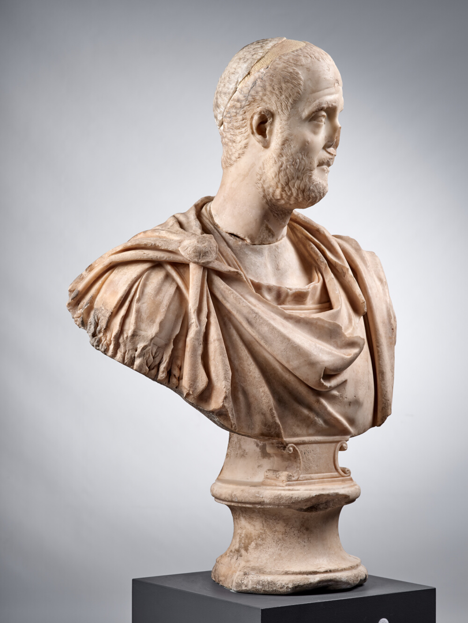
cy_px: 312
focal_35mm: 63
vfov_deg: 30.7
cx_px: 234
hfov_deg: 23.3
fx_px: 1135
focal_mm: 80
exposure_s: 1/125
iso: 200
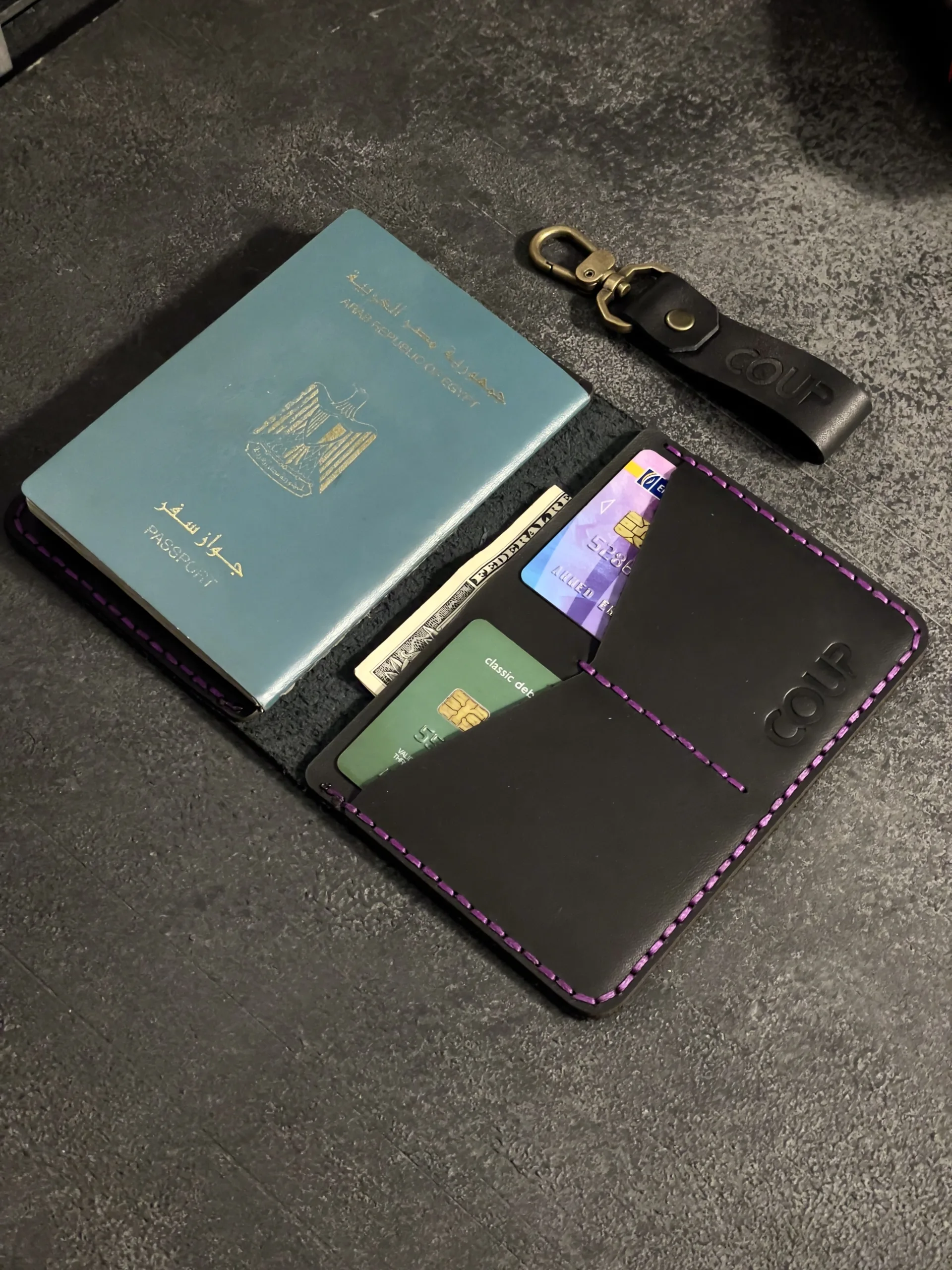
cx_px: 476
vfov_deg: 36.8
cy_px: 635
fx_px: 1907
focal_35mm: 52
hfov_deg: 28.0
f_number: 2
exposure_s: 1/33
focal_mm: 6
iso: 800
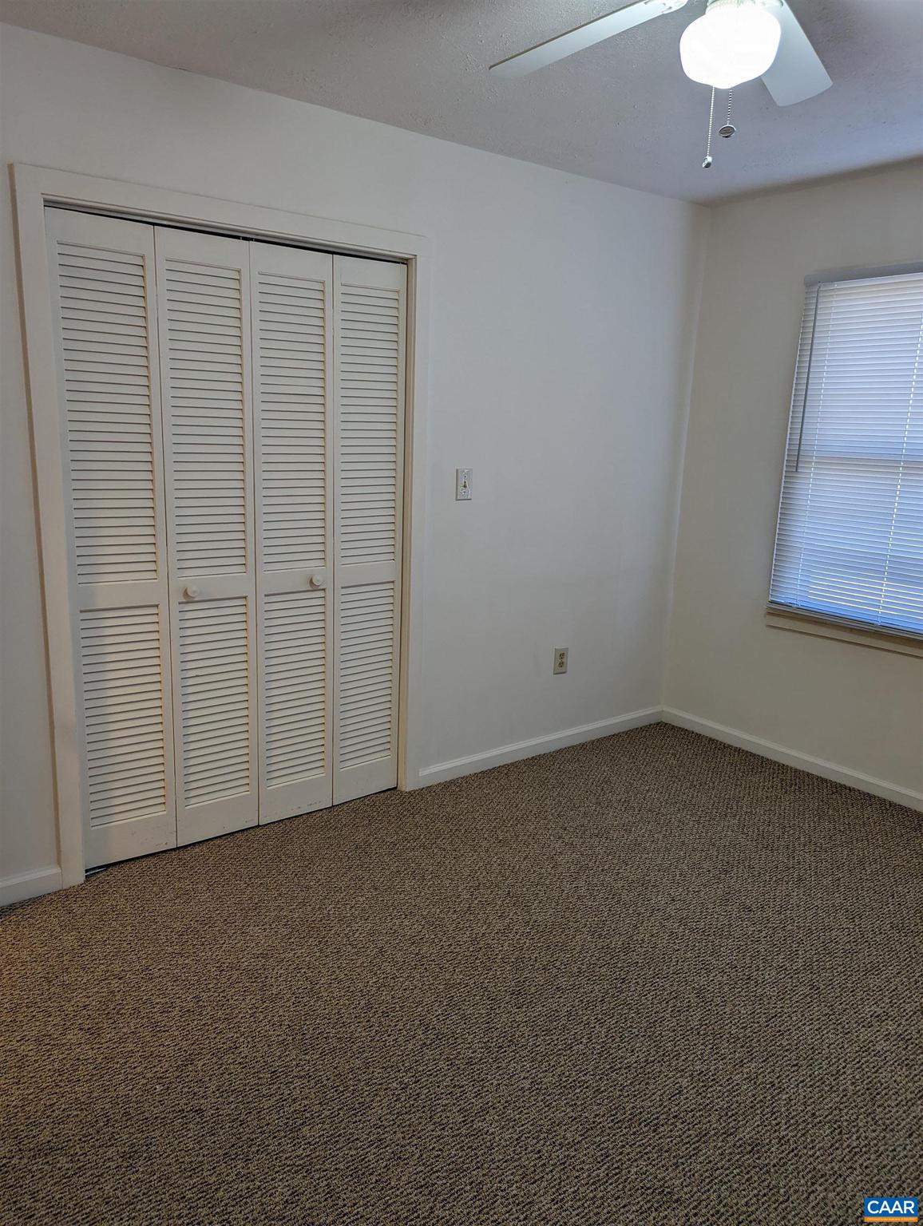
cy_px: 613
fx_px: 851
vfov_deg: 71.5
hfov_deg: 56.9
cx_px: 462
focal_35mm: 24
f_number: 1.85
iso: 42
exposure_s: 1/30
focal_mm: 6.81
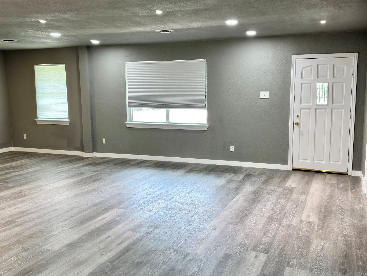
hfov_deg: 52.6
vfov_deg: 40.7
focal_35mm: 35
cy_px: 138
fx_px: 371
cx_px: 184
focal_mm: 6.76
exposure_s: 1/120
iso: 160
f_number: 1.78
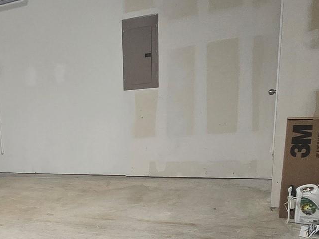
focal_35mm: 42
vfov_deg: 32.8
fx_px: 387
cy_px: 208
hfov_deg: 38.9
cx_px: -10
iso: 500
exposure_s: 1/53
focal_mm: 2.2
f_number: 2.2
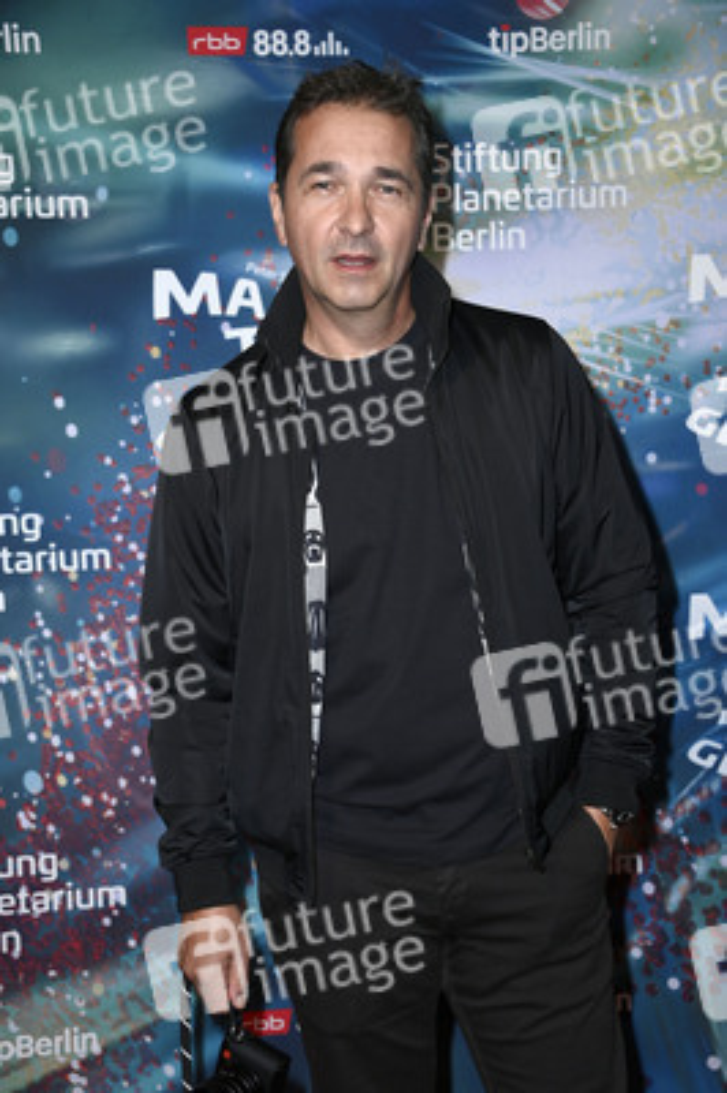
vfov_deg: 36.3
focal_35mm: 55
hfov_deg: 24.6
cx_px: 364
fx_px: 1669
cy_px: 546
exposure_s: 1/160
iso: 500
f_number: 5.6
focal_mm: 55
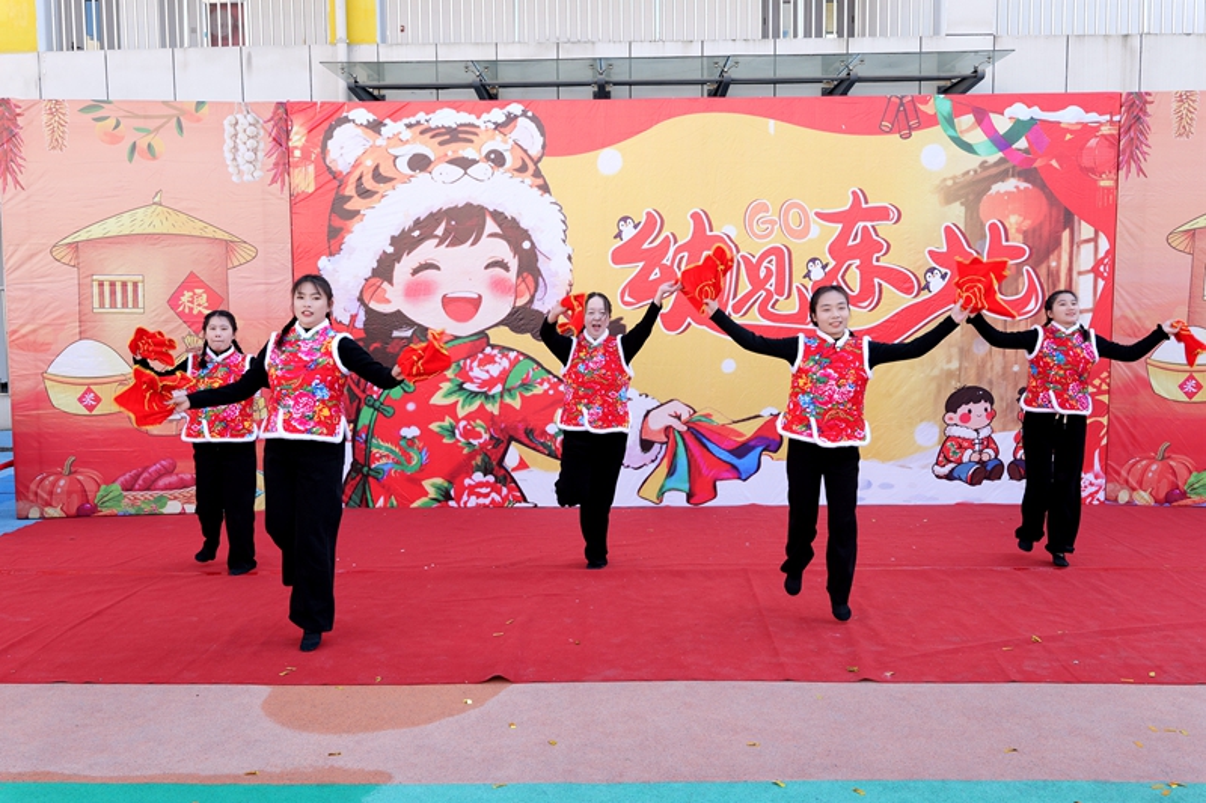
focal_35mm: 33
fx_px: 1105
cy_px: 402
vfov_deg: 40.0
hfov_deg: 57.2
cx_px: 603
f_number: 5
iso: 640
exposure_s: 1/400
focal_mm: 33
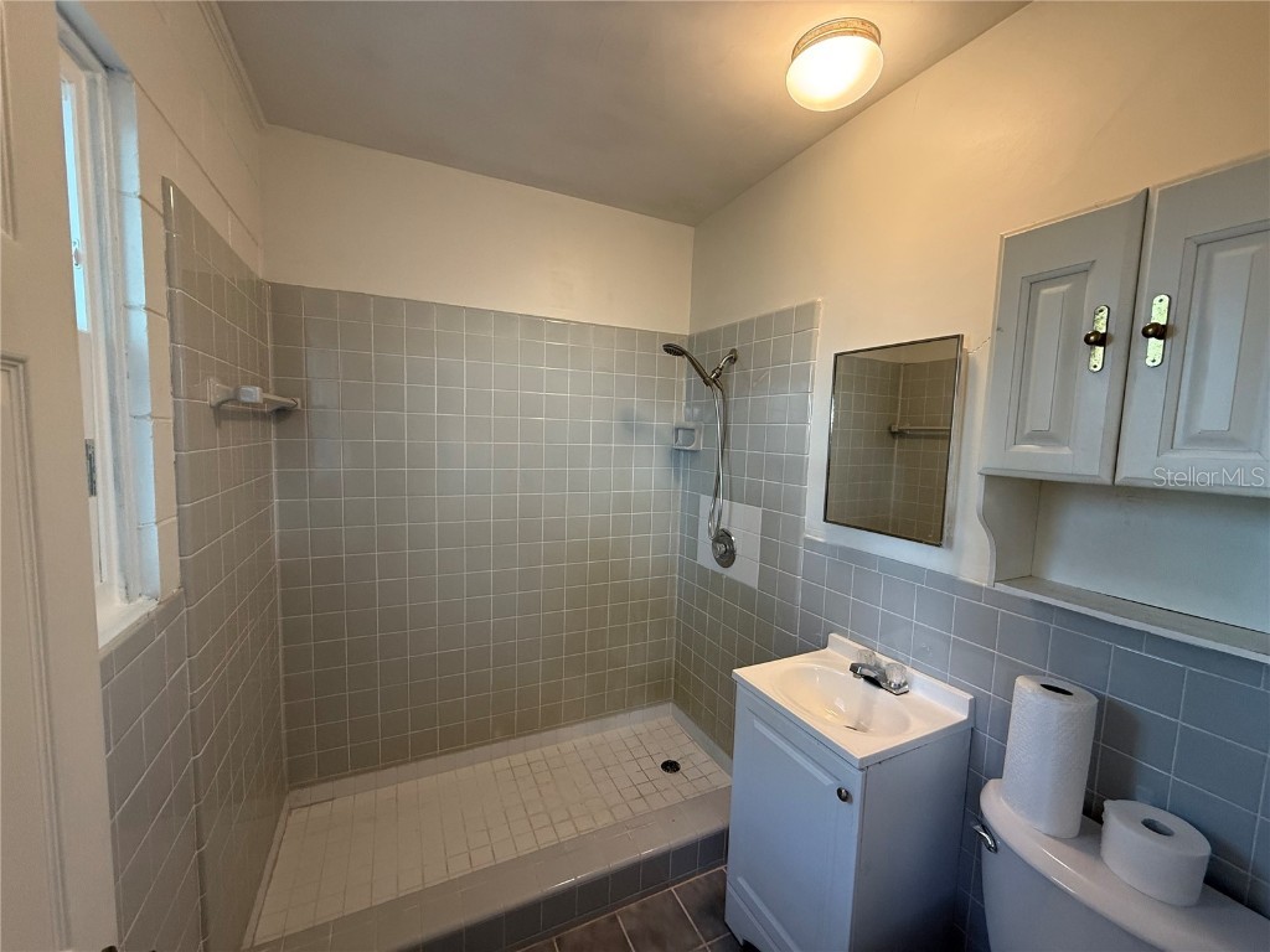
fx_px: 514
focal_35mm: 14
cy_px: 476
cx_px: 635
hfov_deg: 102.1
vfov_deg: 85.7
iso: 250
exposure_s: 1/60
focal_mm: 2.22
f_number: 2.2
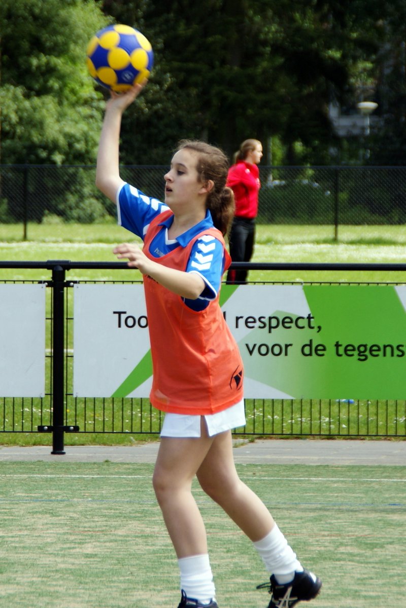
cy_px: 304
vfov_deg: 9.8
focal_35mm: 210
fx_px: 3552
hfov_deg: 6.5
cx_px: 203
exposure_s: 1/320
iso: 100
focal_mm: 140
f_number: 6.3
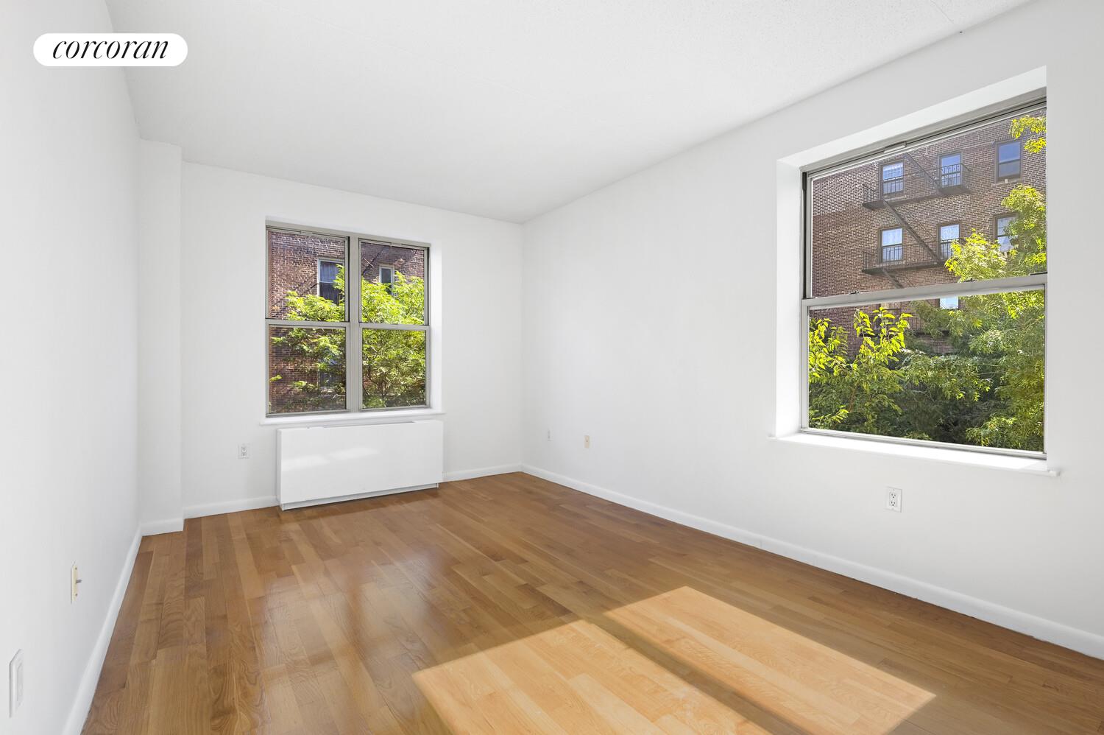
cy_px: 368
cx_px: 552
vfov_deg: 73.7
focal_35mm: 16
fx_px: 490
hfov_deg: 96.8
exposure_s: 1/13
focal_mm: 16
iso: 400
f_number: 10
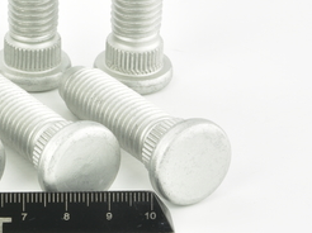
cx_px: -65
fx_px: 1522
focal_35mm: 169
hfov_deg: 11.5
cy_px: 84
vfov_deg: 8.8
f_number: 29
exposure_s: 1/2
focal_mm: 60
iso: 64
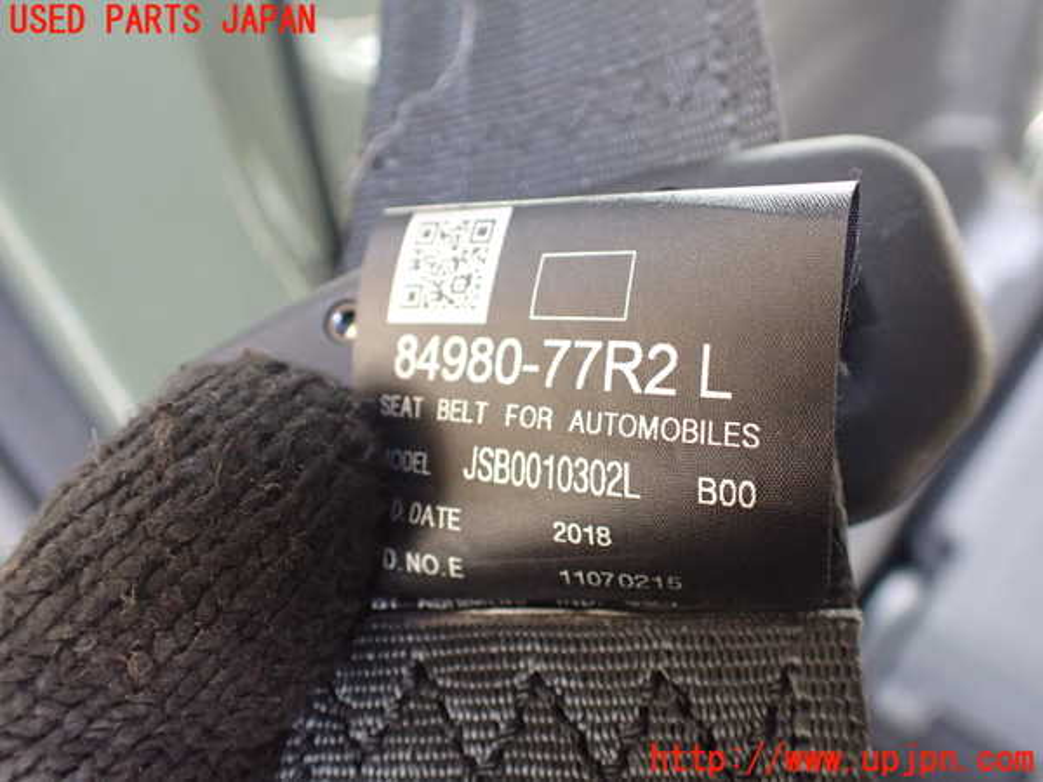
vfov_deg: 46.8
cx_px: 522
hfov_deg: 60.0
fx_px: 904
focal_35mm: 30
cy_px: 391
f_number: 2.3
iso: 800
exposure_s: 1/50
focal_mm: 5.4
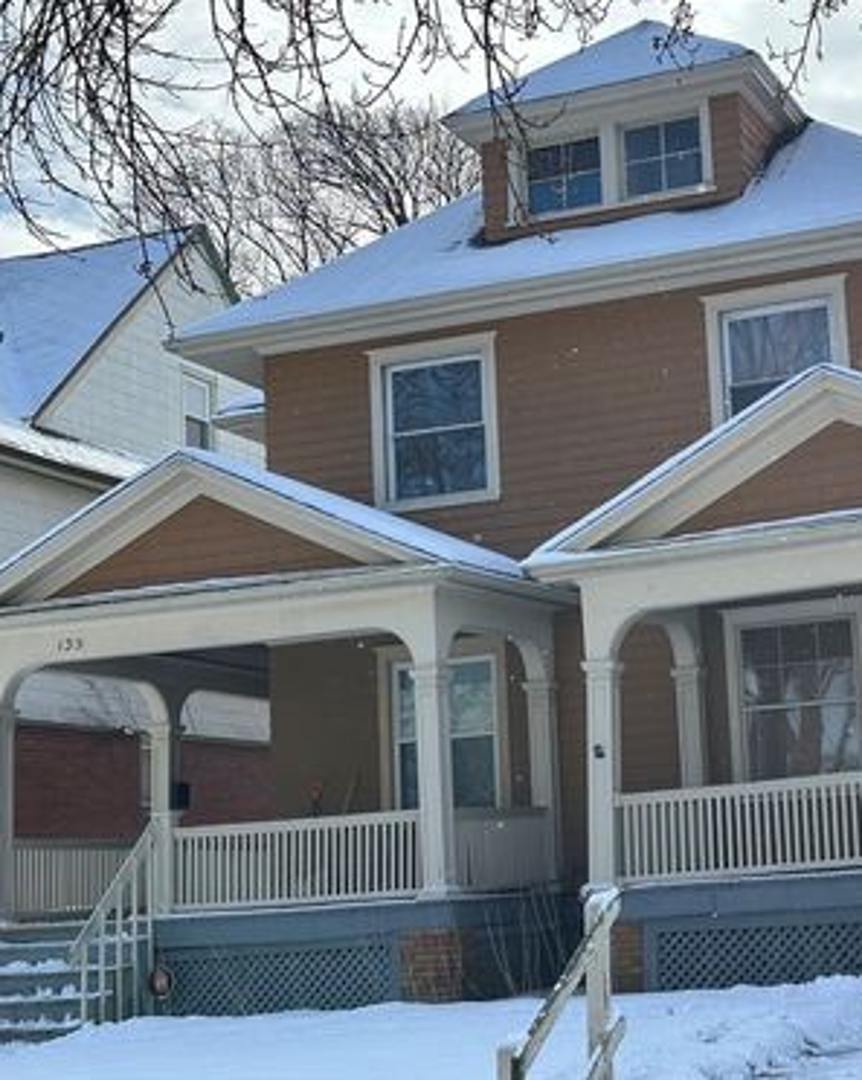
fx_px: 2012
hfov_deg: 23.9
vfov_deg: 30.0
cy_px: 541
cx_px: 676
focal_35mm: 63
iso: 64
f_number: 1.78
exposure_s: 1/2469
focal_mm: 6.86
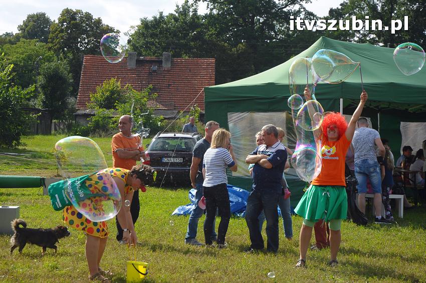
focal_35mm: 90
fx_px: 1064
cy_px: 142
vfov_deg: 15.2
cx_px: 213
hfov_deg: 22.6
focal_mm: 60
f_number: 8
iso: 400
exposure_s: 1/1000
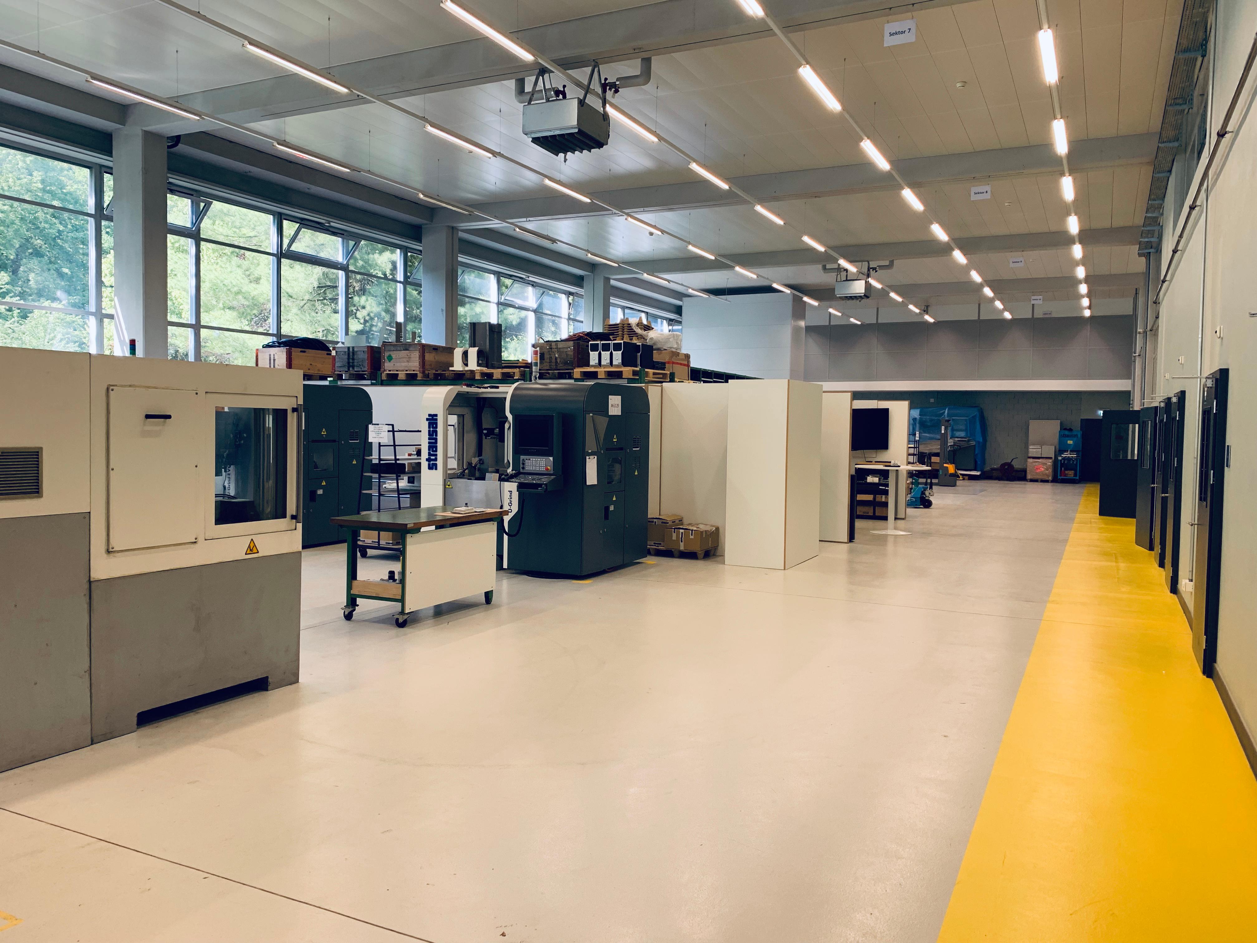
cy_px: 472
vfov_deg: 53.1
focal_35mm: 26
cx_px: 628
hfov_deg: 67.3
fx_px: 944
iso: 50
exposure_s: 1/121
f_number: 1.8
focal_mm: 4.25
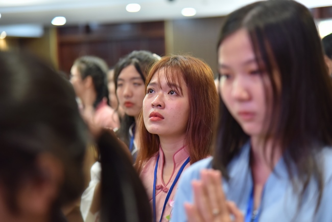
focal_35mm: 120
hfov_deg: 17.1
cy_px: 111
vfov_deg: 11.4
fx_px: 1107
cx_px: 166
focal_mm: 120
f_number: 4
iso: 1250
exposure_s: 1/40
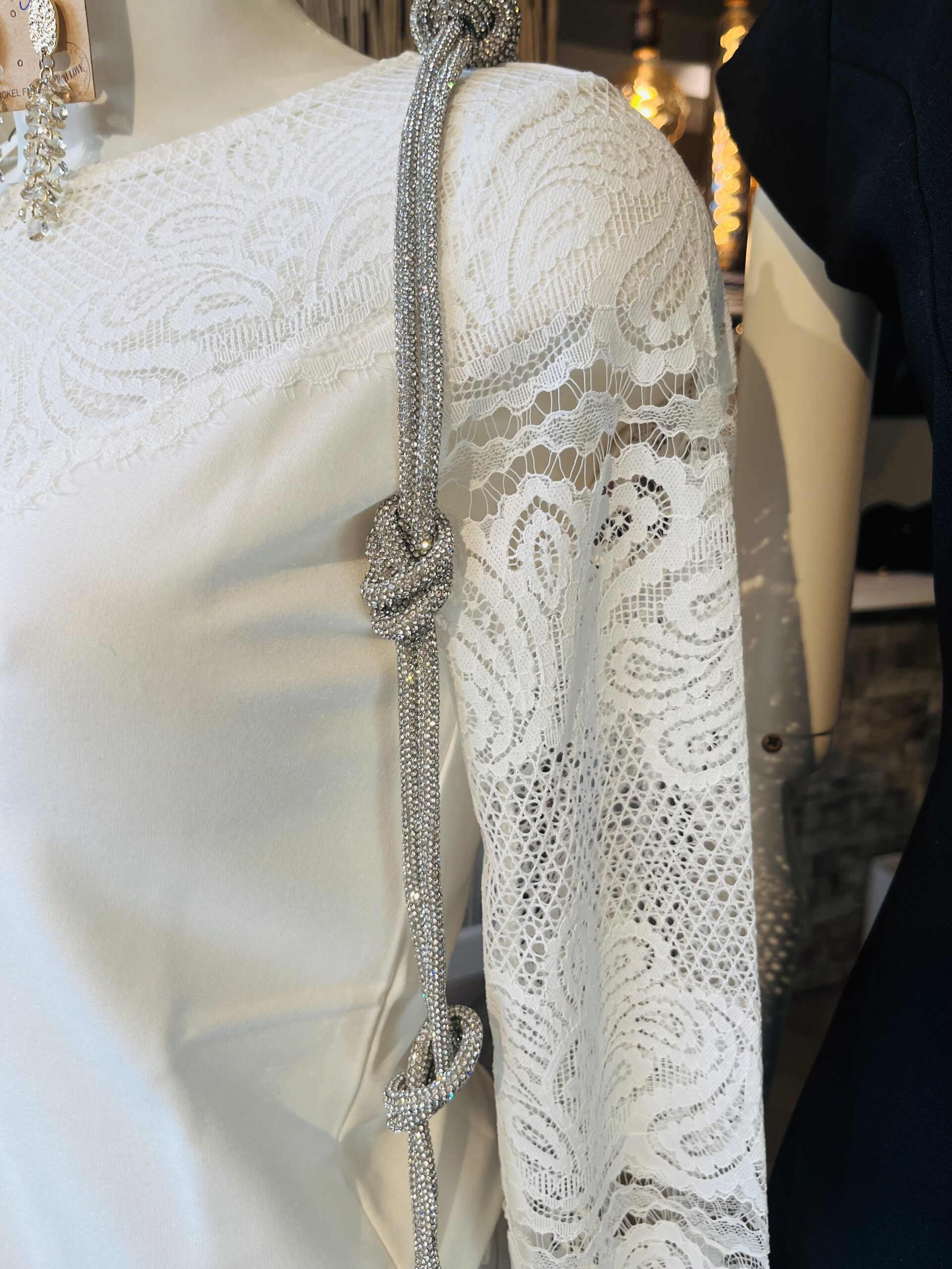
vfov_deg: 67.3
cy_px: 634
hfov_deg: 53.1
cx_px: 476
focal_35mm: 26
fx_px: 953
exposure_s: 1/185
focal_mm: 5.1
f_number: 1.6
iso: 40
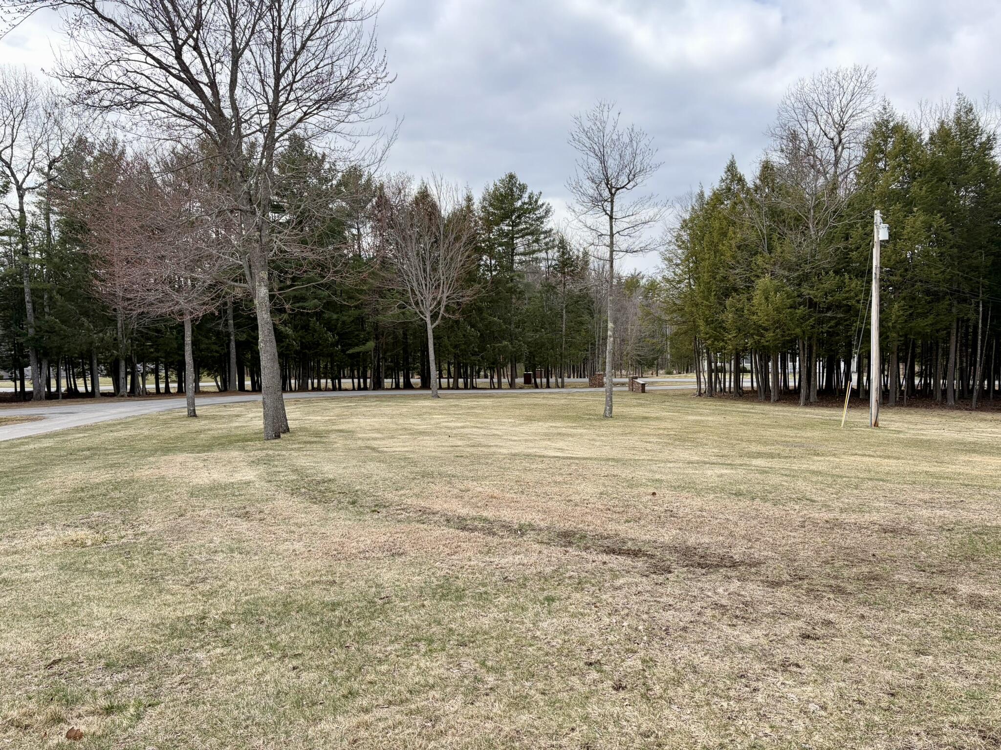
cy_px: 375
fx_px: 752
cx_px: 500
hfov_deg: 67.3
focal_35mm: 26
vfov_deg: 53.1
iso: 50
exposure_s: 1/1799
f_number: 1.6
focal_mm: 5.96
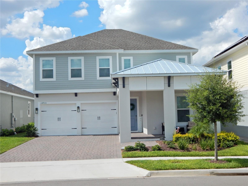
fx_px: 308
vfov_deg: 33.6
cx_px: 124
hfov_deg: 43.9
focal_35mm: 43
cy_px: 93
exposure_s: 1/640
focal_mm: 7.7
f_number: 7.1
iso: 125
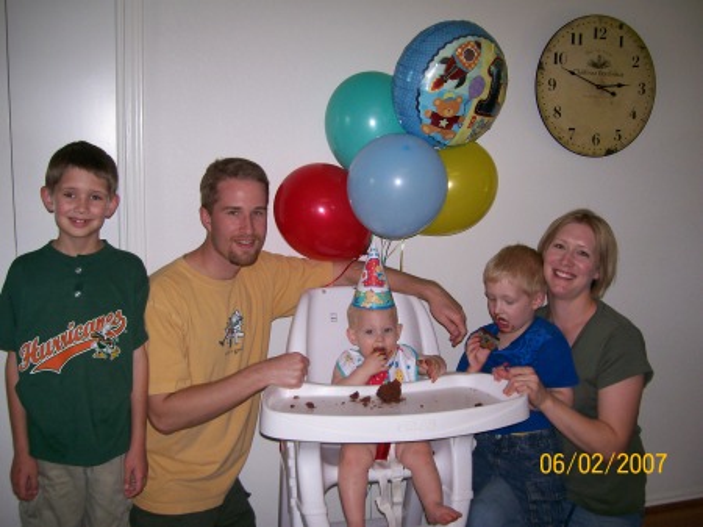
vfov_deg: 39.6
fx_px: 731
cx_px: 352
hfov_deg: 51.4
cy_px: 264
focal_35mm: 36
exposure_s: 1/64
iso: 80
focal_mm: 6
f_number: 2.7
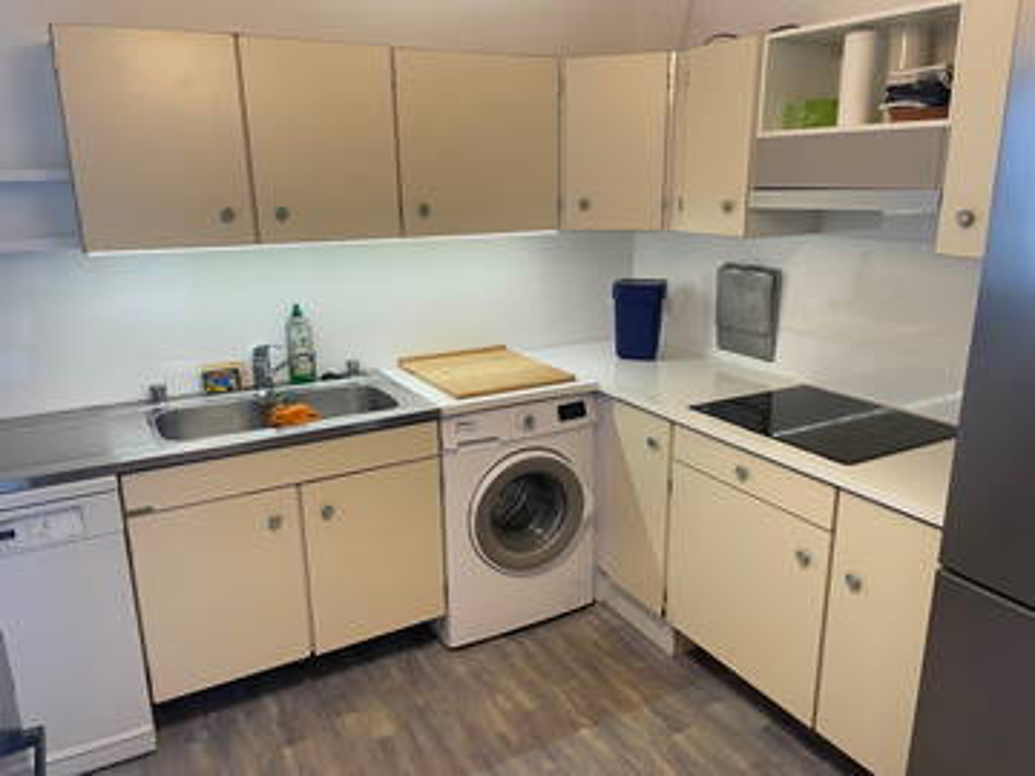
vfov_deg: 53.1
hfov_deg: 67.3
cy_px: 388
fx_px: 777
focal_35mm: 26
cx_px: 518
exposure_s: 1/50
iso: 80
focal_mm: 4.2
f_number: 1.6
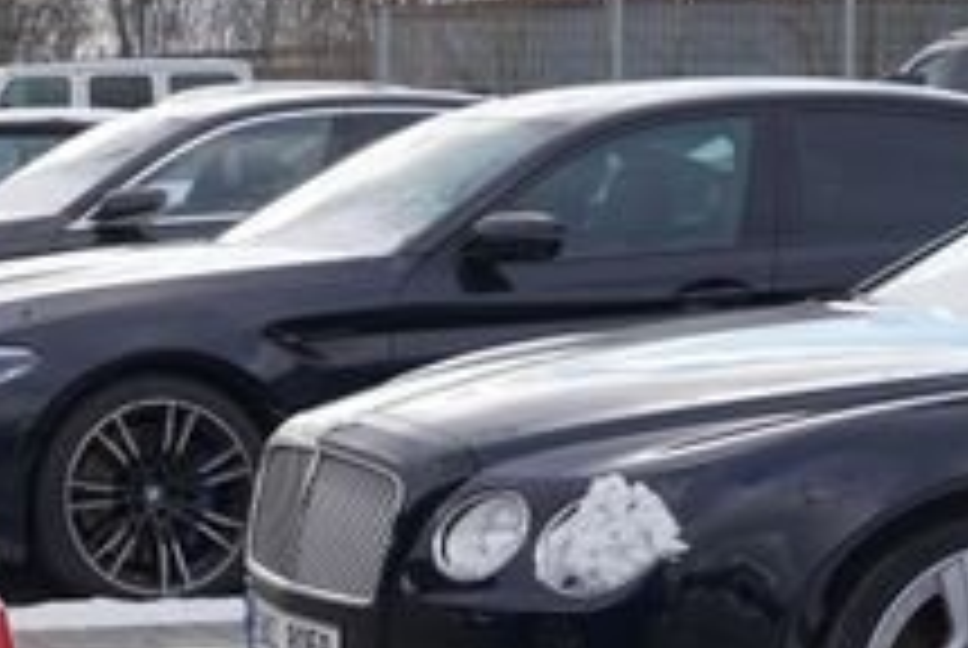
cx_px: -851
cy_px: 317
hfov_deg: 13.2
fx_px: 3716
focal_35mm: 138
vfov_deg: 10.0
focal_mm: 29
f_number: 6.3
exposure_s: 1/160
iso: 100
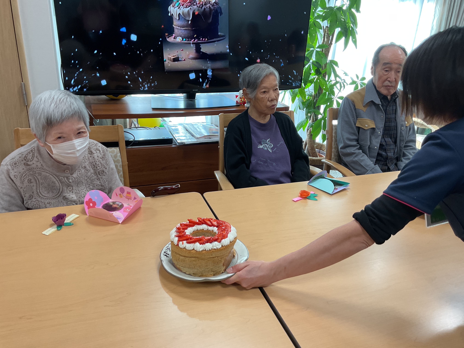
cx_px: 232
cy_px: 174
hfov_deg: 61.7
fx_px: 389
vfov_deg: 48.2
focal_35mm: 29
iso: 64
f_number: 1.8
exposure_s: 1/120
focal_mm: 3
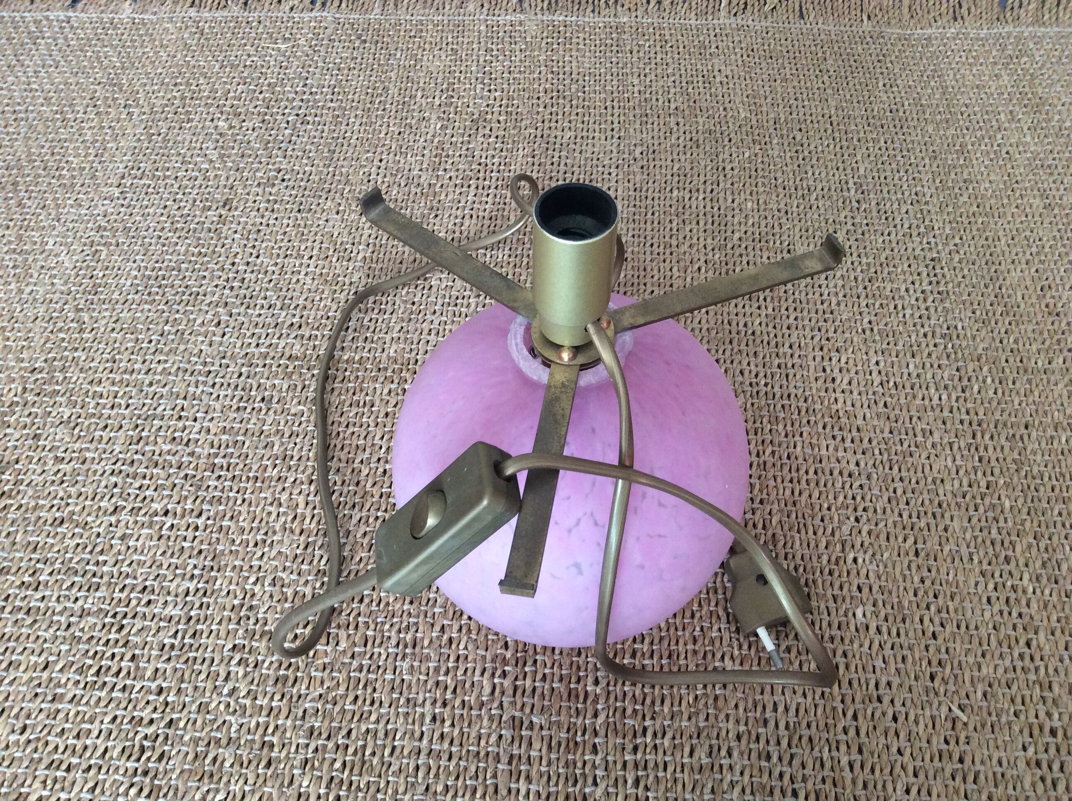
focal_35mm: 32
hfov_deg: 56.9
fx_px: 990
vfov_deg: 44.1
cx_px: 536
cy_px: 400
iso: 125
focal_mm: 3.3
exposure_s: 1/24
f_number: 2.4
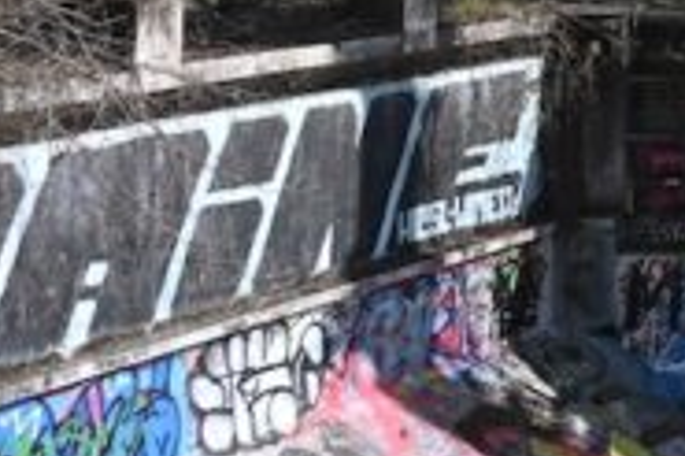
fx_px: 2528
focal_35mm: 133
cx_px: 1762
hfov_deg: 11.8
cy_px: -297
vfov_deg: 9.9
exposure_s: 1/320
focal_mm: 16
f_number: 6.3
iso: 100
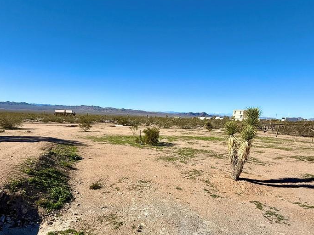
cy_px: 156
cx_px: 137
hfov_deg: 78.6
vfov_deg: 62.0
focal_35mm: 21
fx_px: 190
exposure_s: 1/3125
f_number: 2.2
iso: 50
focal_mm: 2.22
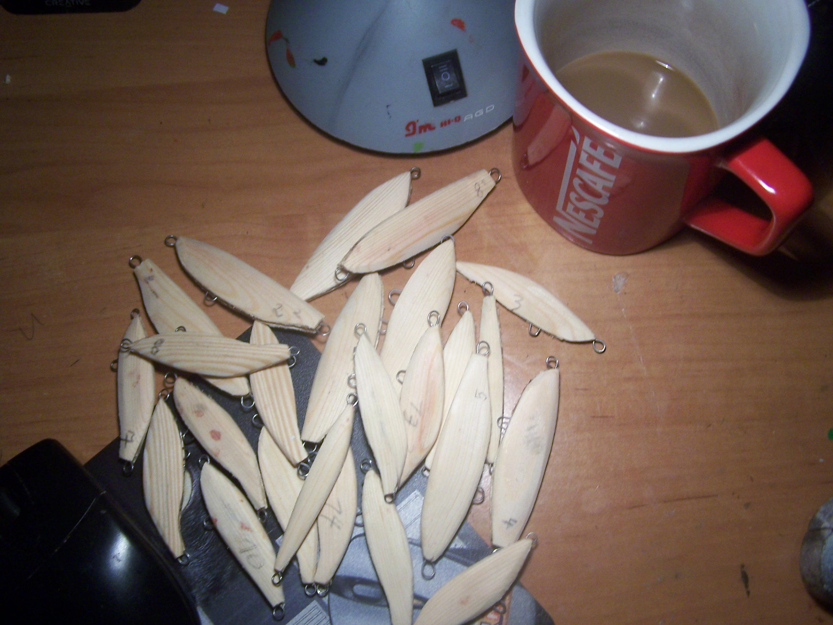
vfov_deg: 37.7
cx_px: 416
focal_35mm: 38
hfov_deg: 49.0
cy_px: 312
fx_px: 914
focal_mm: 6.3
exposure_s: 1/30
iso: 100
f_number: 2.8
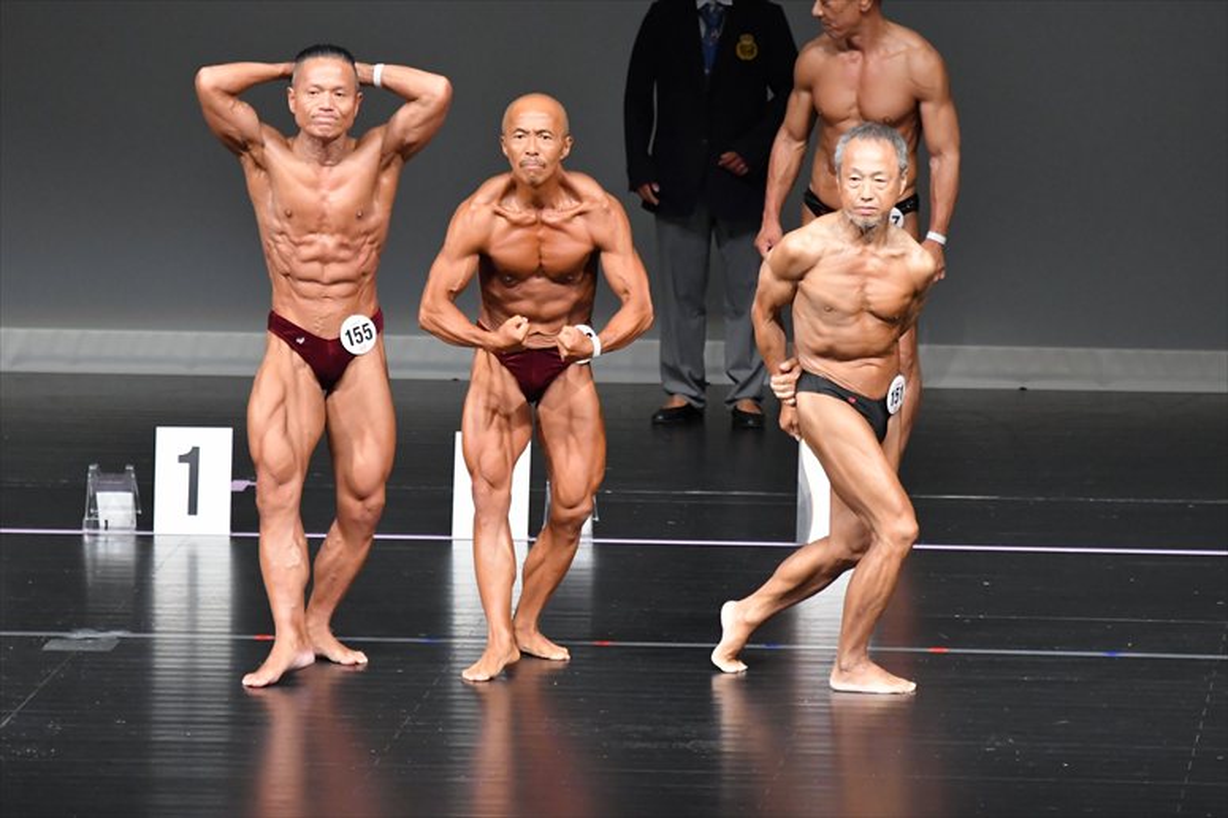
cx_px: 614
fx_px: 10740
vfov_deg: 4.4
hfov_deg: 6.5
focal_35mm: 315
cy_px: 409
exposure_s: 1/400
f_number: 5.6
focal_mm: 210
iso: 5000
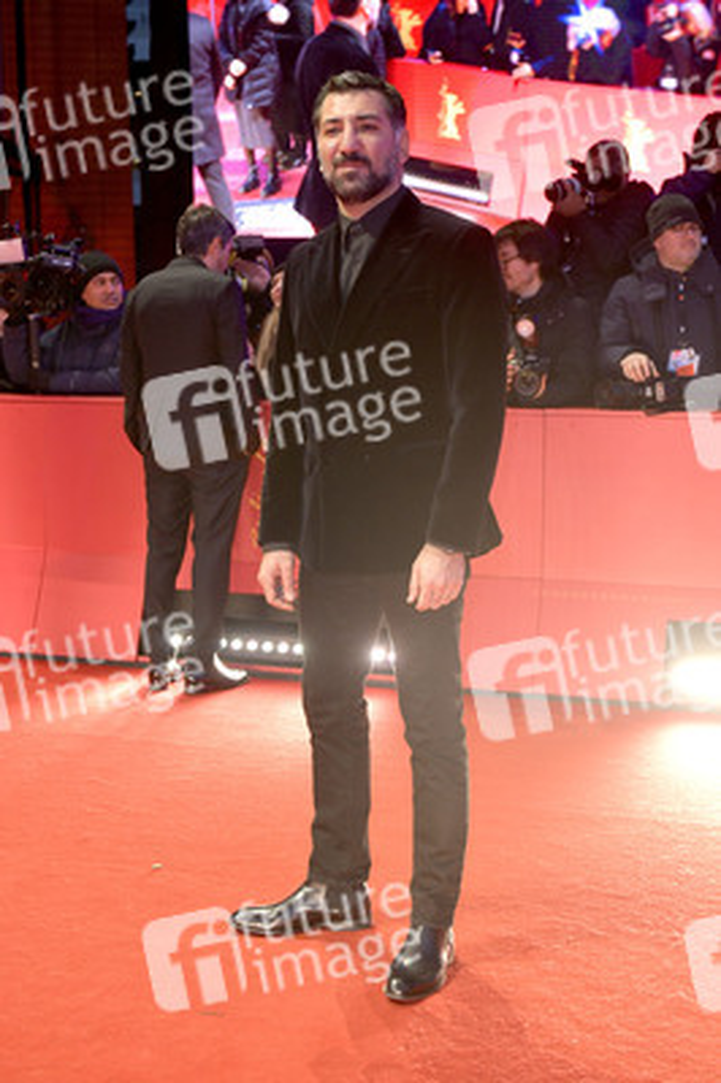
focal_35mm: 50
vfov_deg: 39.6
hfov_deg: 26.9
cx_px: 360
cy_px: 542
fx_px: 1505
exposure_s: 1/200
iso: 1250
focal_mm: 50
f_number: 5.6
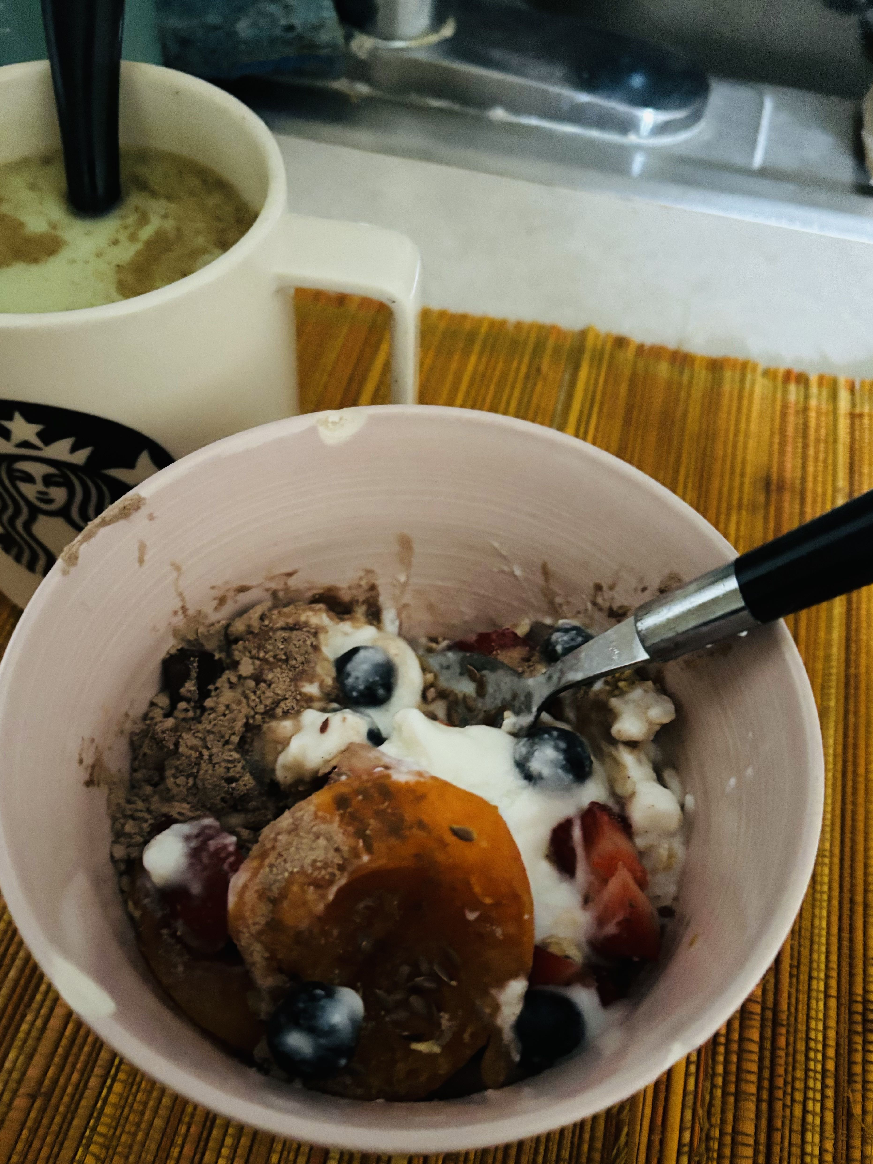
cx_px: 405
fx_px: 1009
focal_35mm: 30
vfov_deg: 59.8
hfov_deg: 46.8
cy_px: 640
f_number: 1.6
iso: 1000
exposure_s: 1/22
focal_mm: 5.96
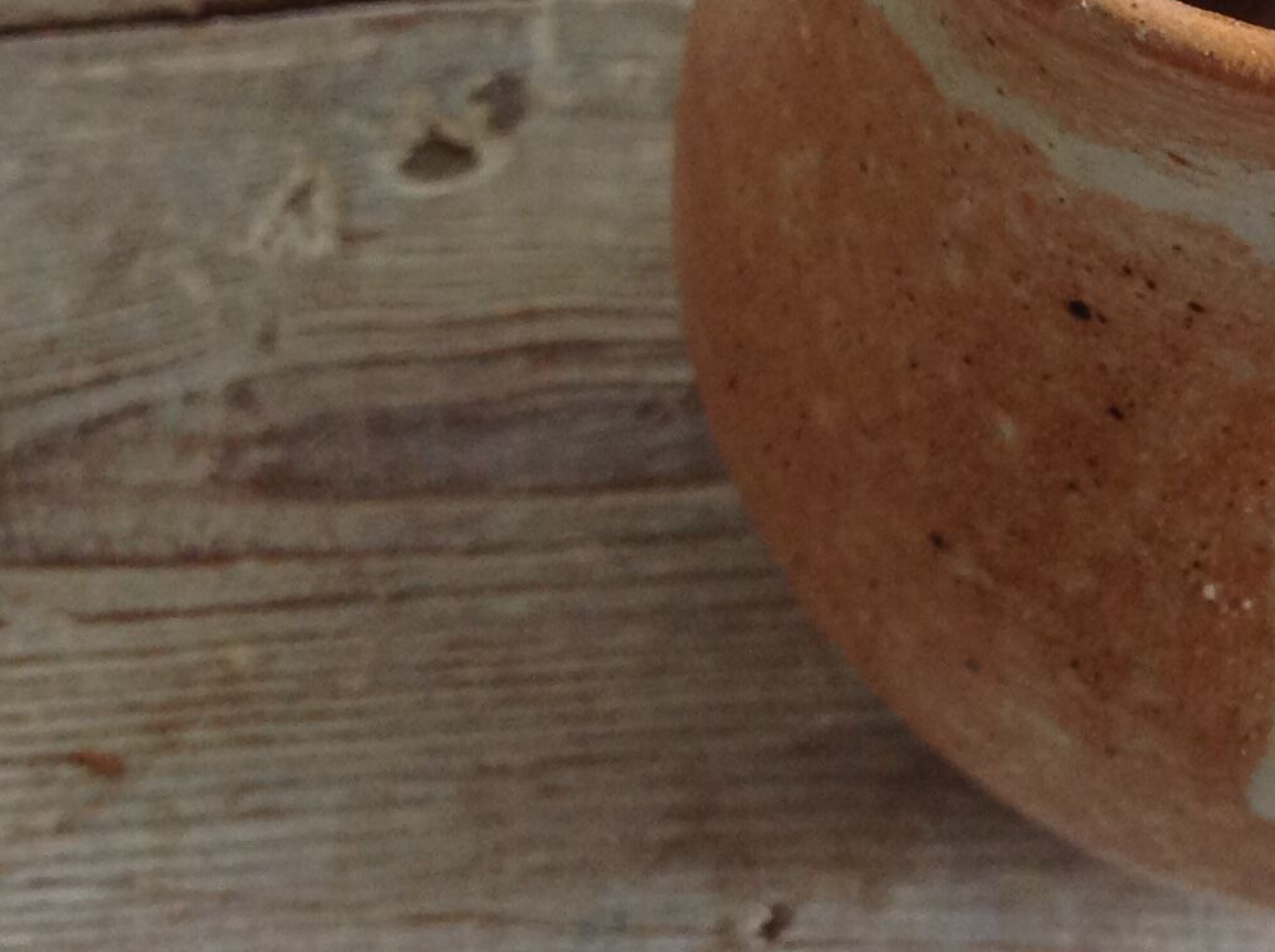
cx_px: 1491
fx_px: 3347
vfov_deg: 16.0
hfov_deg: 20.3
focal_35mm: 91
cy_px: 93
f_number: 2.4
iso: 125
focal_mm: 4.28
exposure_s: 1/15
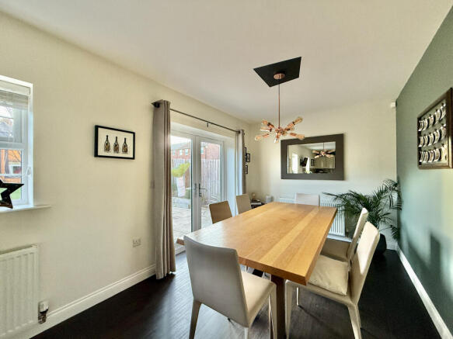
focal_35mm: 14
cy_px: 170
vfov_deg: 85.7
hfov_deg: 102.1
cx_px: 226
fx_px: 183
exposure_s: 1/99
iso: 250
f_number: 2.2
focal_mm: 2.22
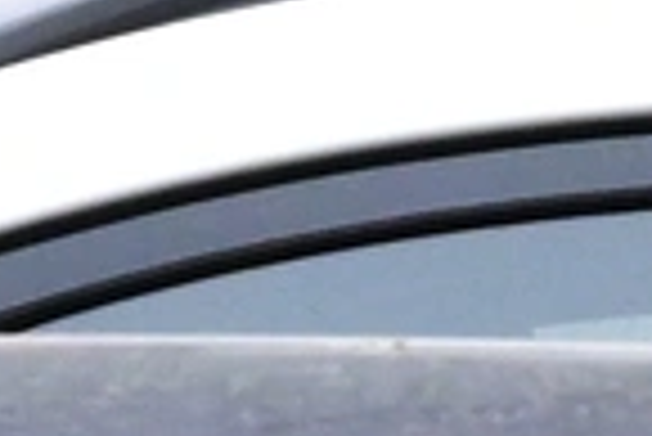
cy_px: -330
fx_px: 24311
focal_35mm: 1341
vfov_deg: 1.0
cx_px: -625
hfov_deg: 1.5
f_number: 11
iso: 2500
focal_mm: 200
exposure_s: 1/640
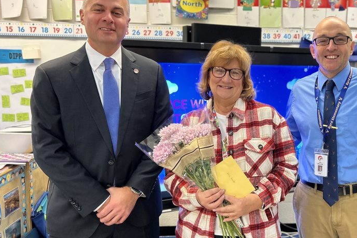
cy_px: 115
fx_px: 397
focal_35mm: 40
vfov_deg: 33.4
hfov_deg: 47.3
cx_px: 249
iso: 80
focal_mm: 5.7
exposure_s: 1/60
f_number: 1.5
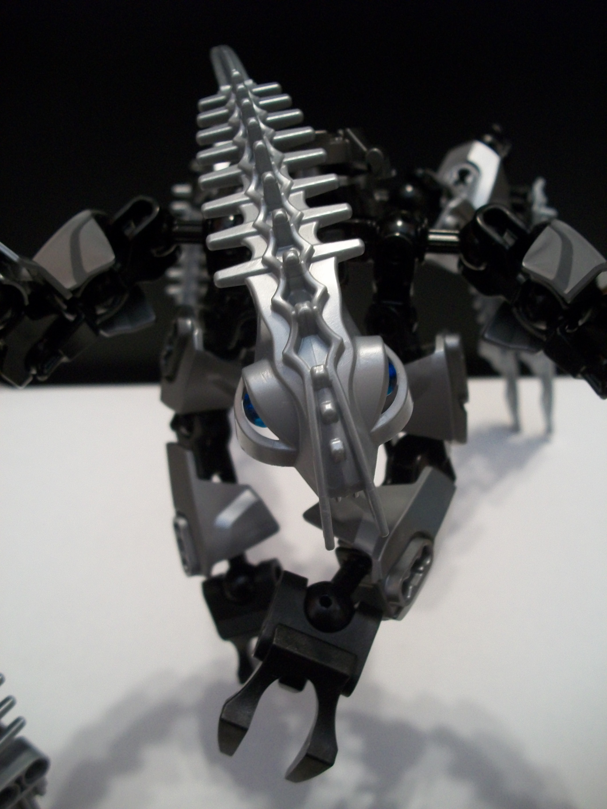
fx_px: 748
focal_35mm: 32
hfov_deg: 44.2
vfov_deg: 56.8
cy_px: 404
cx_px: 304
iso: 160
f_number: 2.9
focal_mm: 5.7
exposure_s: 1/10
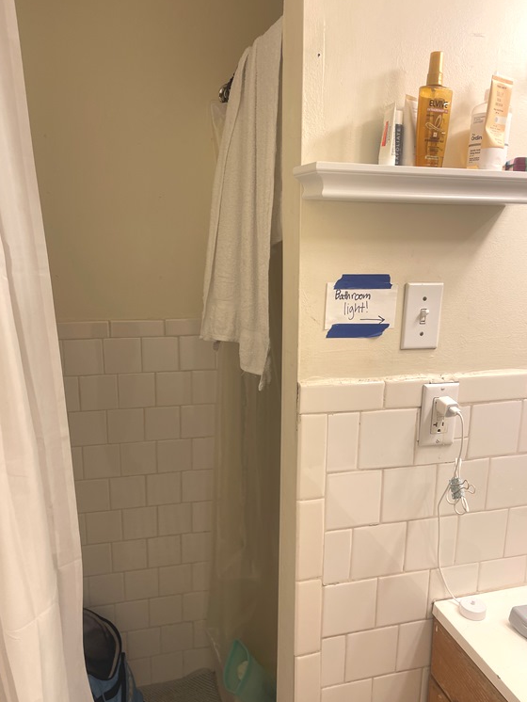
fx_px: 548
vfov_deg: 65.3
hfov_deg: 51.4
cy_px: 367
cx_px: 262
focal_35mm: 27
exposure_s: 1/120
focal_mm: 5.1
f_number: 1.6
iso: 125
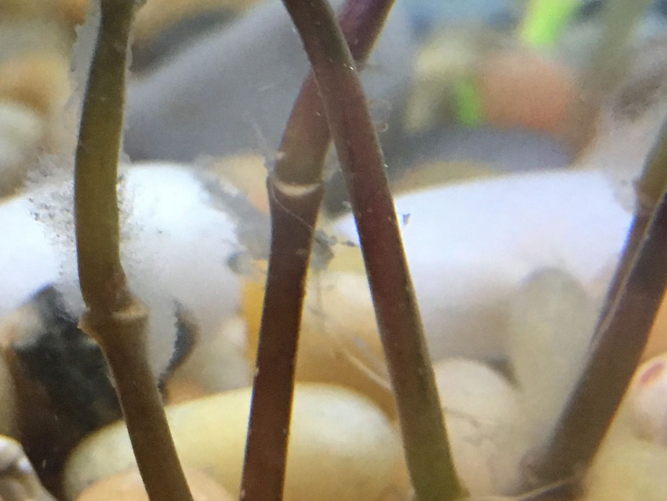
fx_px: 1696
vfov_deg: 16.7
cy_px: 153
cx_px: 304
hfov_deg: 22.2
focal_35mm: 88
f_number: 2.2
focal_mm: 4.15
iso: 160
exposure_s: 1/30
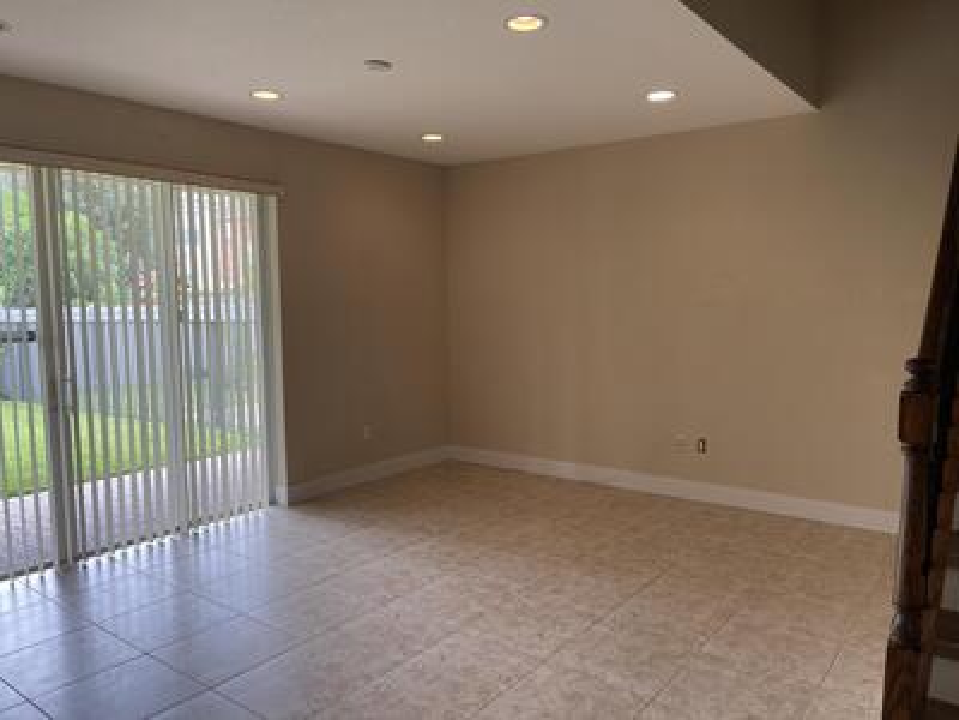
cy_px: 360
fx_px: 720
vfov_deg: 53.1
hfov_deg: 67.3
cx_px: 480
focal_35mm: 26
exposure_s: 1/120
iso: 40
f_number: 1.6
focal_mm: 5.1
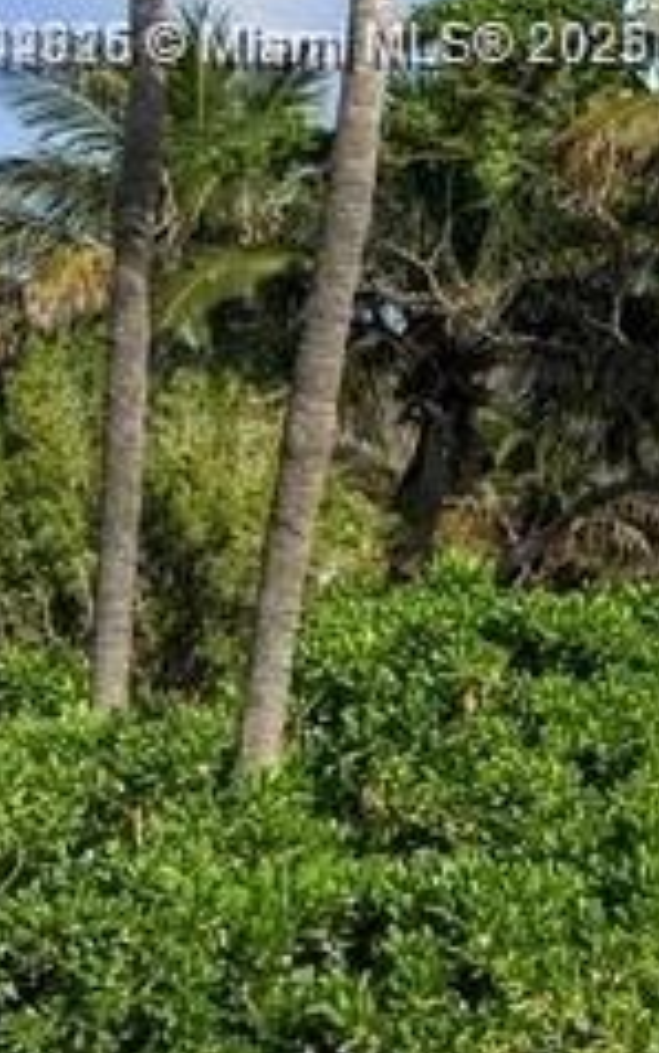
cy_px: 49
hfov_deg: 11.7
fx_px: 2210
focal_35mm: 77
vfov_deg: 25.7
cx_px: 1831
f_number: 8
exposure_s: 1/1000
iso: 200
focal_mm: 20
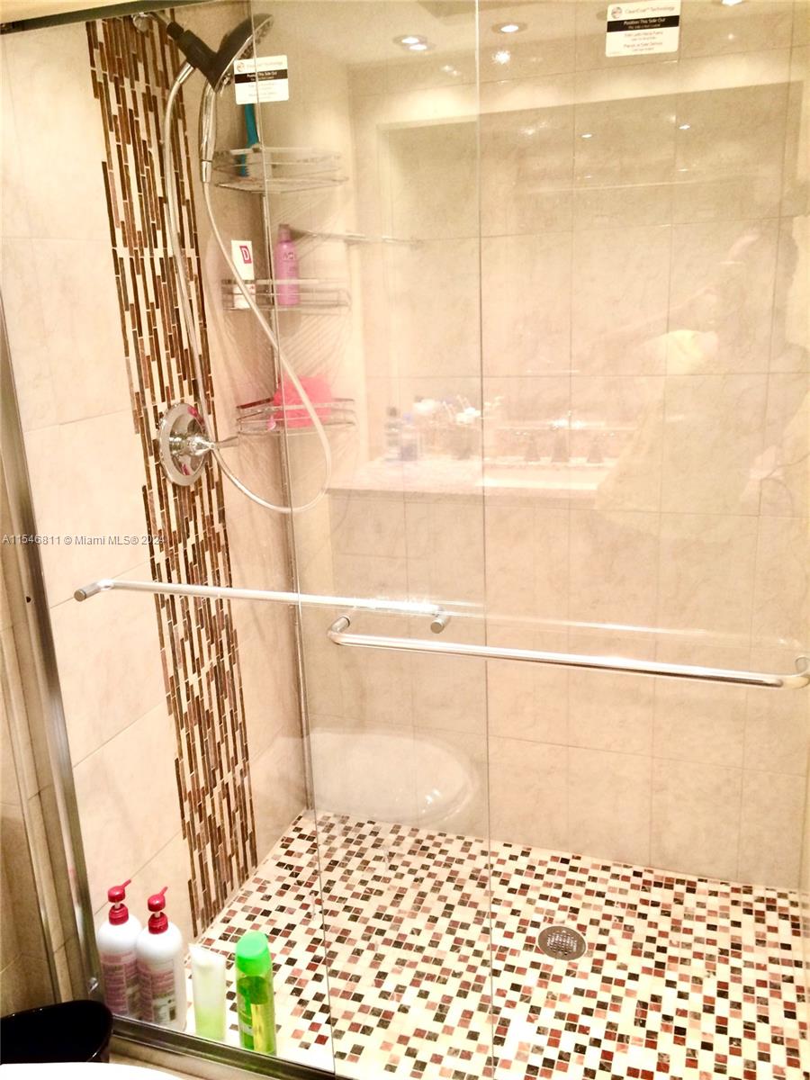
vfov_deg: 60.0
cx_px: 405
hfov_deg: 46.8
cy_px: 540
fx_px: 936
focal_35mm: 30
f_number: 2.2
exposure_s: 1/30
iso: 125
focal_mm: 4.12
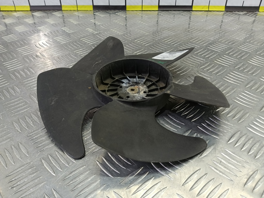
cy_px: 99
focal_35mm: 27
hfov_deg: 65.3
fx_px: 206
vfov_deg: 51.4
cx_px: 132
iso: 140
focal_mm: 4.11
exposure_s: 1/50
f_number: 1.6
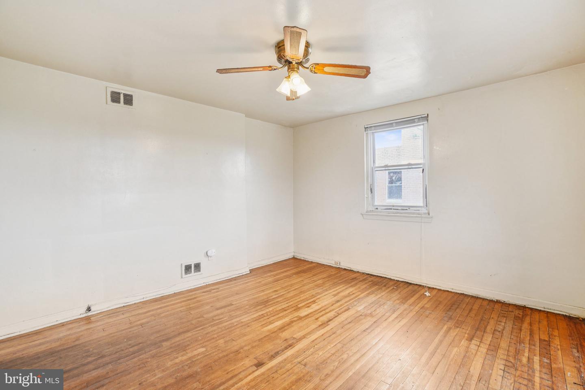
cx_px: 292
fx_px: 244
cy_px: 195
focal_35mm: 15
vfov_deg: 77.3
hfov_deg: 100.4
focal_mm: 10
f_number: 7.1
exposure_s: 1/3.33
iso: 100
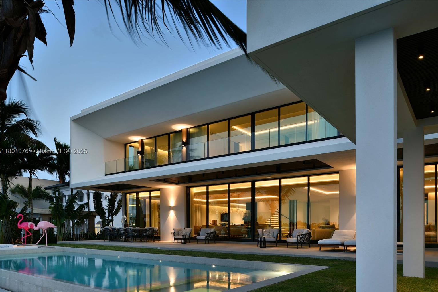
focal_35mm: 25
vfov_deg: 51.3
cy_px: 152
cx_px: 224
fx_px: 304
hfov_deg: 71.5
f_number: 11
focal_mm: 24
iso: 100
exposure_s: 1/2
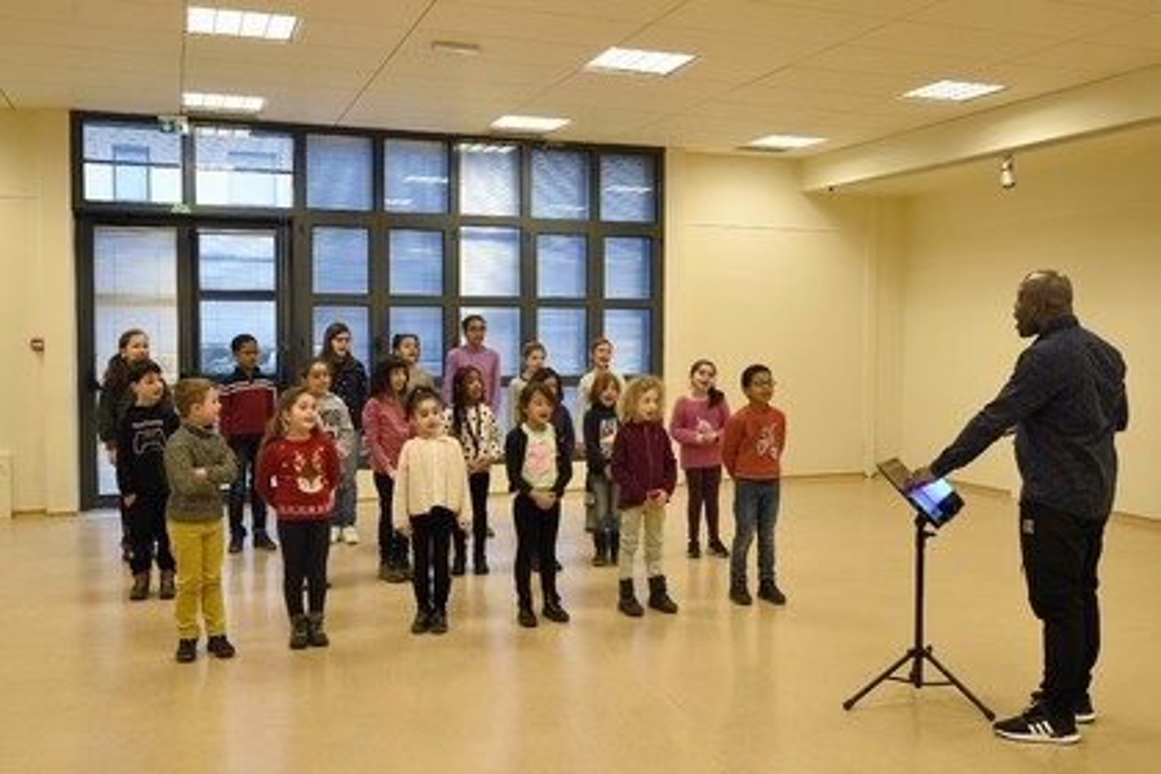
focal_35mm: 32
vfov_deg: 41.1
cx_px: 580
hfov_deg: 58.7
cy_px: 387
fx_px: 1032
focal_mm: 32
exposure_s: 1/100
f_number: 6.3
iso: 1600
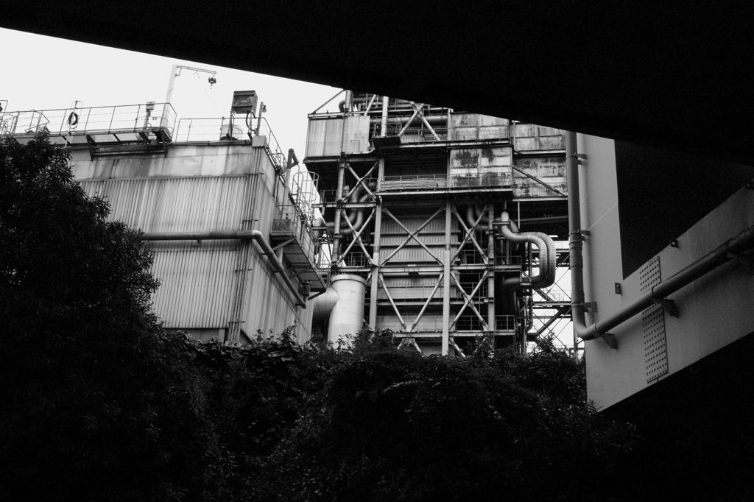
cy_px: 251
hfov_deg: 47.4
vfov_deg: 32.6
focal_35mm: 41
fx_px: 858
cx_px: 377
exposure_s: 1/400
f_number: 9
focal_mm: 24.2
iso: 800
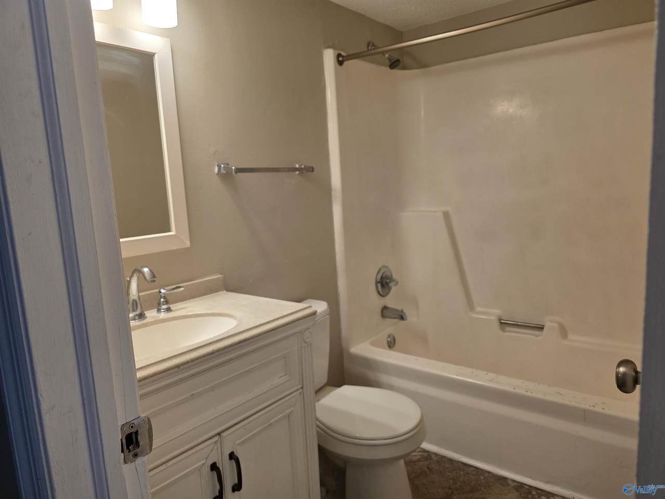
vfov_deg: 58.9
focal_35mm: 23
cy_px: 250
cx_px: 332
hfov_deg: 73.9
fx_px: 442
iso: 100
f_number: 1.7
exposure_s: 1/120
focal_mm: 6.3
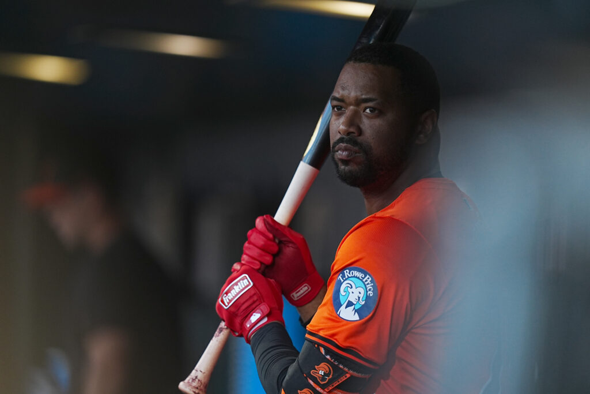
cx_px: 295
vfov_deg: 3.4
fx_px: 6556
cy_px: 197
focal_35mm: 400
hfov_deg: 5.2
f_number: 2.8
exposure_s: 1/1600
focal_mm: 400
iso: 800
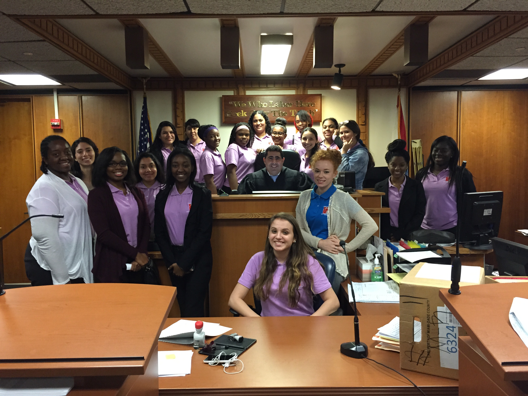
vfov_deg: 48.2
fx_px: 442
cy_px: 198
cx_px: 264
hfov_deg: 61.7
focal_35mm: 29
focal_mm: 4.15
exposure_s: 1/24
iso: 250
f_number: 2.2
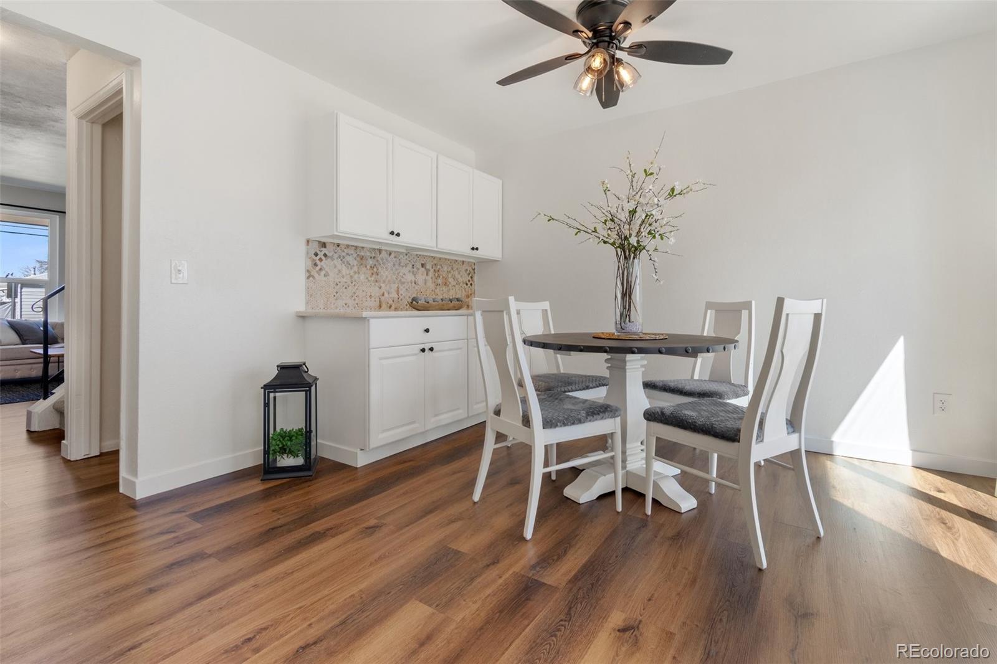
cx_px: 498
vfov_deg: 77.3
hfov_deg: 100.4
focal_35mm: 15
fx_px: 415
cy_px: 332
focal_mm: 10
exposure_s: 1/15
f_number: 8
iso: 400
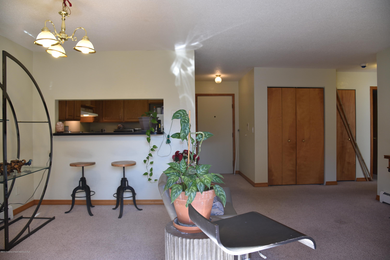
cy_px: 130
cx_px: 195
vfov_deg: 53.2
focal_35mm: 24
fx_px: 260
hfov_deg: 73.7
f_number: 5
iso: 500
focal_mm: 24
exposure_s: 1/100
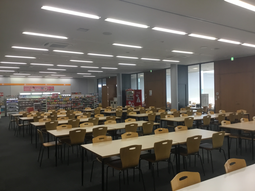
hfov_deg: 58.4
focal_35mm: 31
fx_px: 228
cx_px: 128
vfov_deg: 45.4
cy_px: 96
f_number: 2.4
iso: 25
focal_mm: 3.3
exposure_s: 1/30
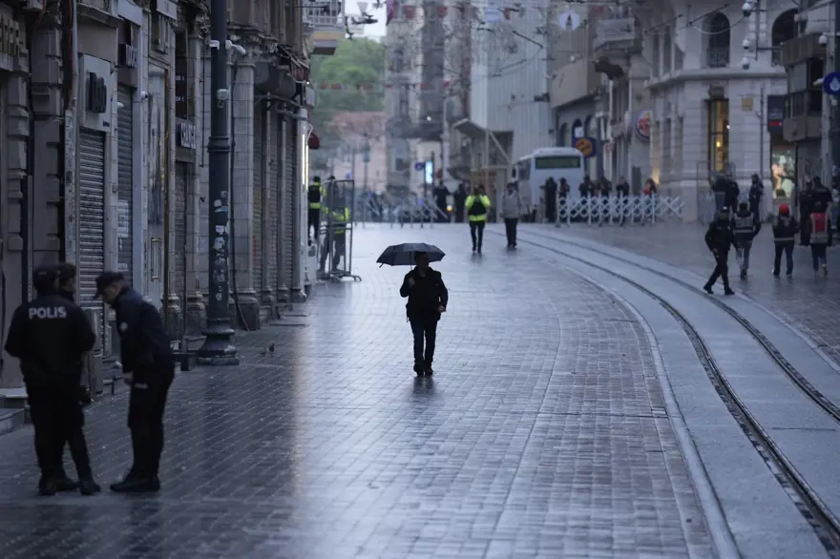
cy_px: 280
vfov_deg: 6.9
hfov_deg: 10.3
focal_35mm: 200
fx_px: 4665
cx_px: 420
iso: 1250
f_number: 2.8
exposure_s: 1/320
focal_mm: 200
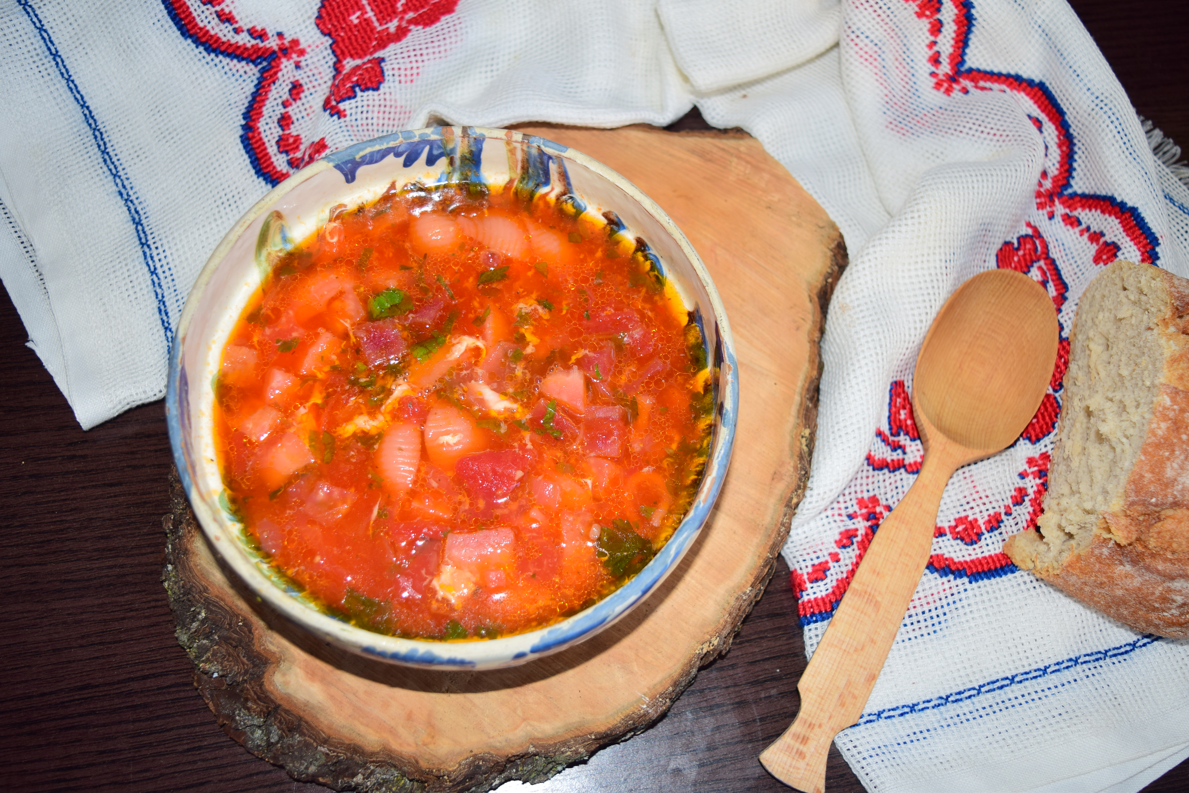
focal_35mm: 36
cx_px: 594
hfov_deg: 53.1
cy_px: 396
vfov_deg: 36.9
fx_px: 1189
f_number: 4
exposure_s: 1/60
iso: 100
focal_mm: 24
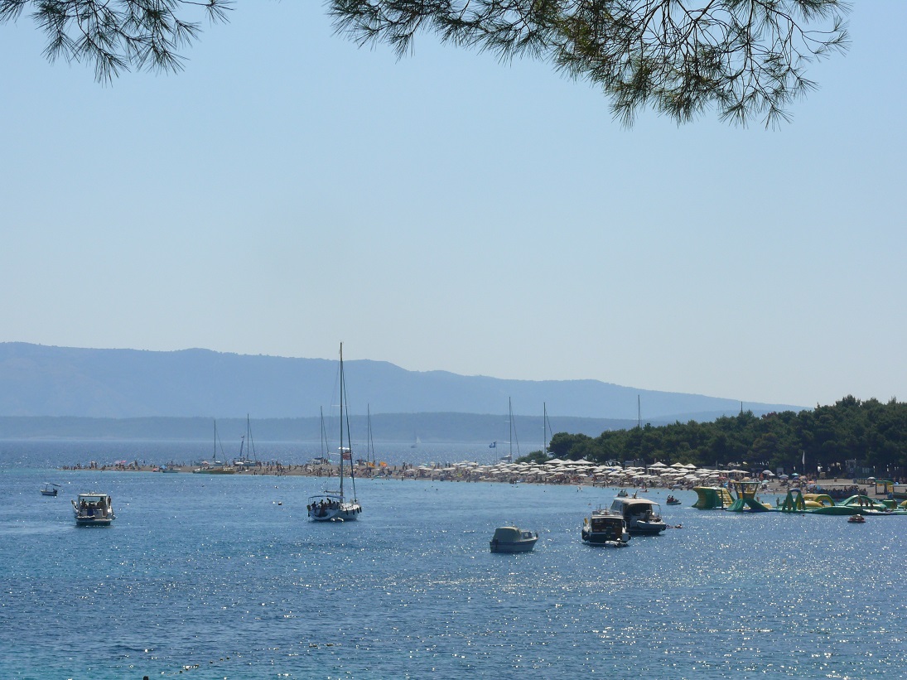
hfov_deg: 18.7
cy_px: 340
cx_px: 454
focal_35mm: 105
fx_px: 2751
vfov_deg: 14.1
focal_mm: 22.2
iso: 100
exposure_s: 1/640
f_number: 8
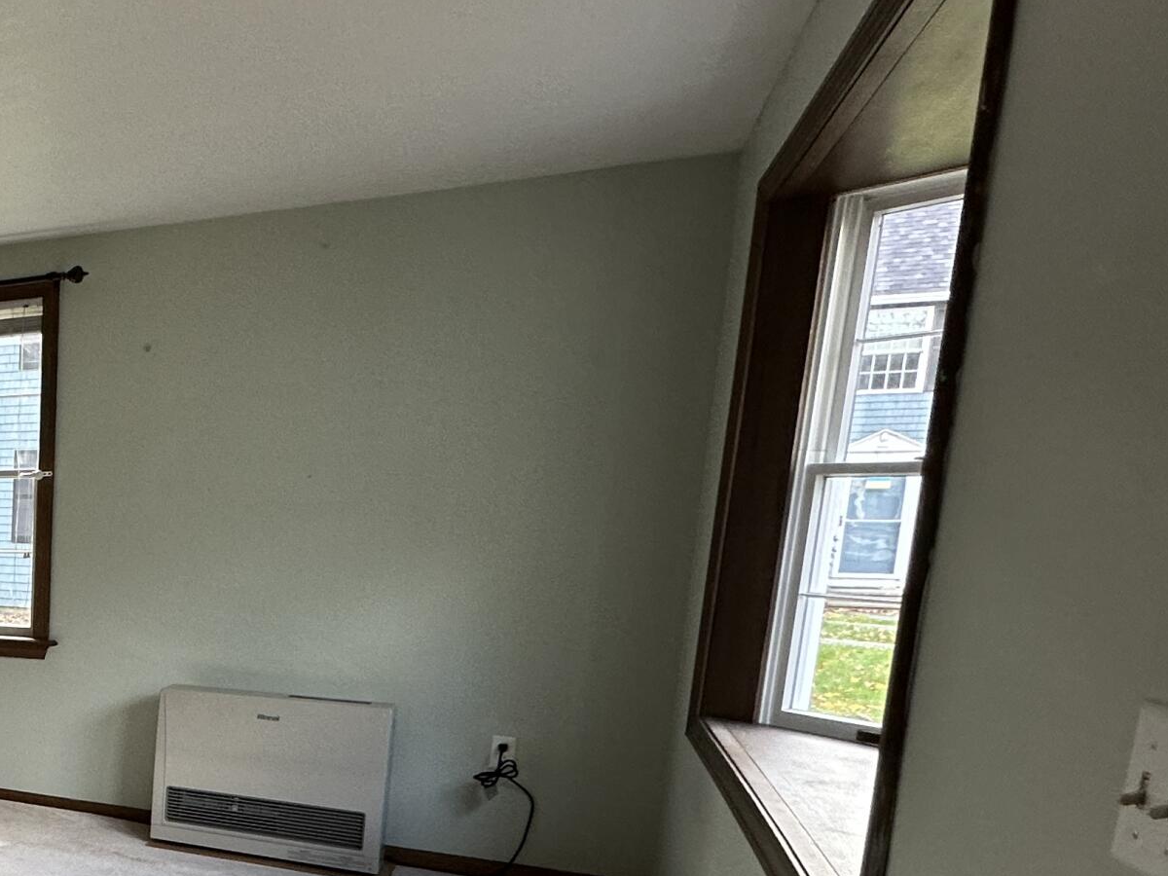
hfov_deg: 39.0
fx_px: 1181
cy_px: 681
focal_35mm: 35
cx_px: -224
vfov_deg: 39.3
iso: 125
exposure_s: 1/120
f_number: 2.2
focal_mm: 2.22
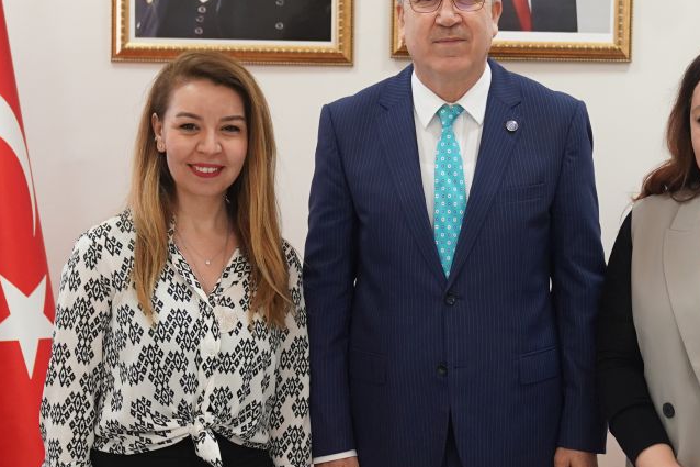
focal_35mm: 87
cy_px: 233
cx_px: 465
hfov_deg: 23.3
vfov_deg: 15.7
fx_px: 1691
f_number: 3.2
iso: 1600
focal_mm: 37
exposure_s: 1/125
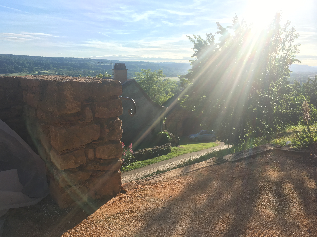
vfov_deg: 48.2
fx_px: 266
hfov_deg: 61.7
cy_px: 118
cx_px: 158
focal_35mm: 29
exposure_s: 1/818
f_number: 2.2
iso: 25
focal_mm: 4.15
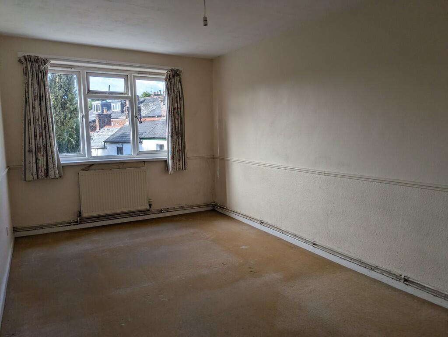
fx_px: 324
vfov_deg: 54.9
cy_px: 168
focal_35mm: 25
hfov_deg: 69.4
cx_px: 224
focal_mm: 5.43
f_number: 1.89
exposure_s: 1/401
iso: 53
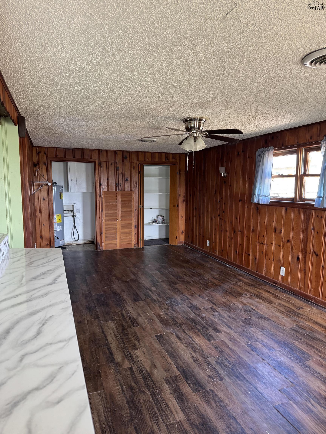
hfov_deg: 56.8
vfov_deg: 71.6
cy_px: 217
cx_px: 163
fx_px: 301
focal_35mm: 24
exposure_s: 1/93
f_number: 1.78
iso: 200
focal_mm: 6.76
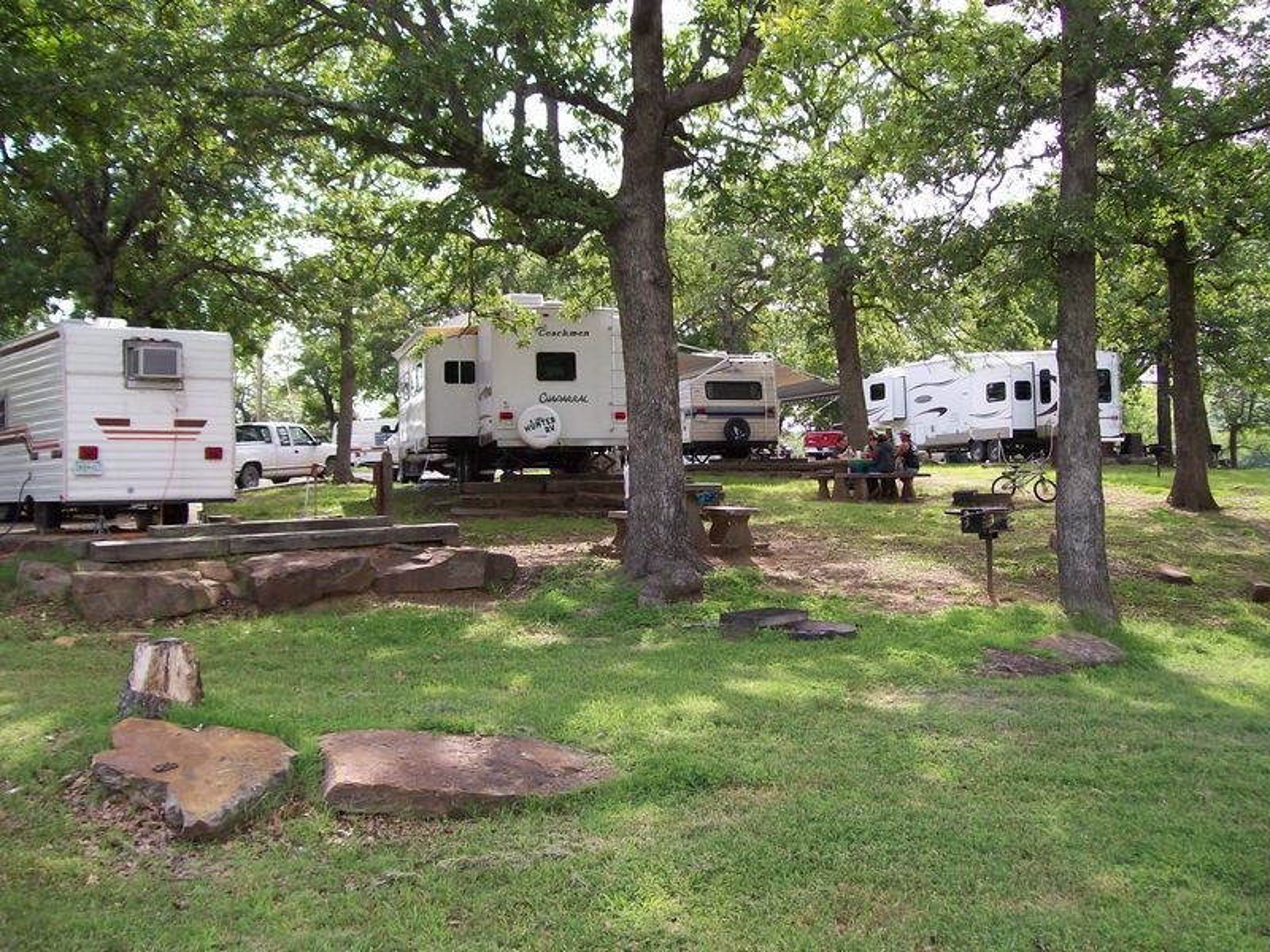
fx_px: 1321
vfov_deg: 39.7
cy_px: 476
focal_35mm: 36
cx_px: 635
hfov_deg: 51.4
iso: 80
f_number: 2.7
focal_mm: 6
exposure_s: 1/343
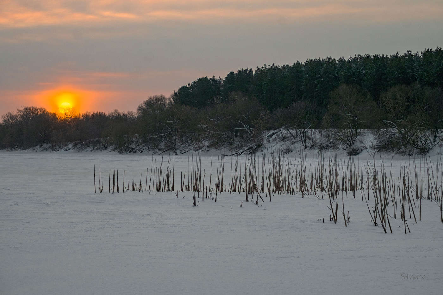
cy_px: 148
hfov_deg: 19.3
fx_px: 1304
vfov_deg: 12.9
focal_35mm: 106
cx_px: 222
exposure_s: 1/320
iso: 200
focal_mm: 70.5
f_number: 8
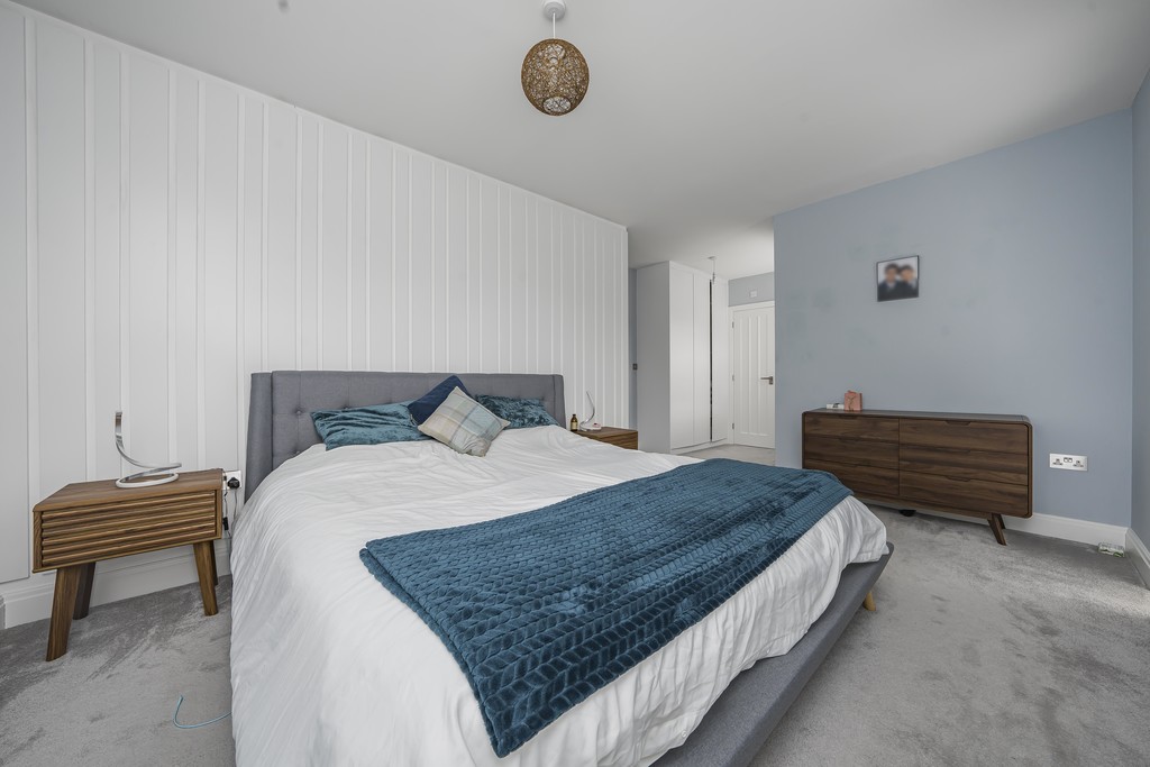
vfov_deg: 90.0
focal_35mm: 12
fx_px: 383
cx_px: 575
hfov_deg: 112.6
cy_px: 384
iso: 320
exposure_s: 1/10
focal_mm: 12
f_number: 9
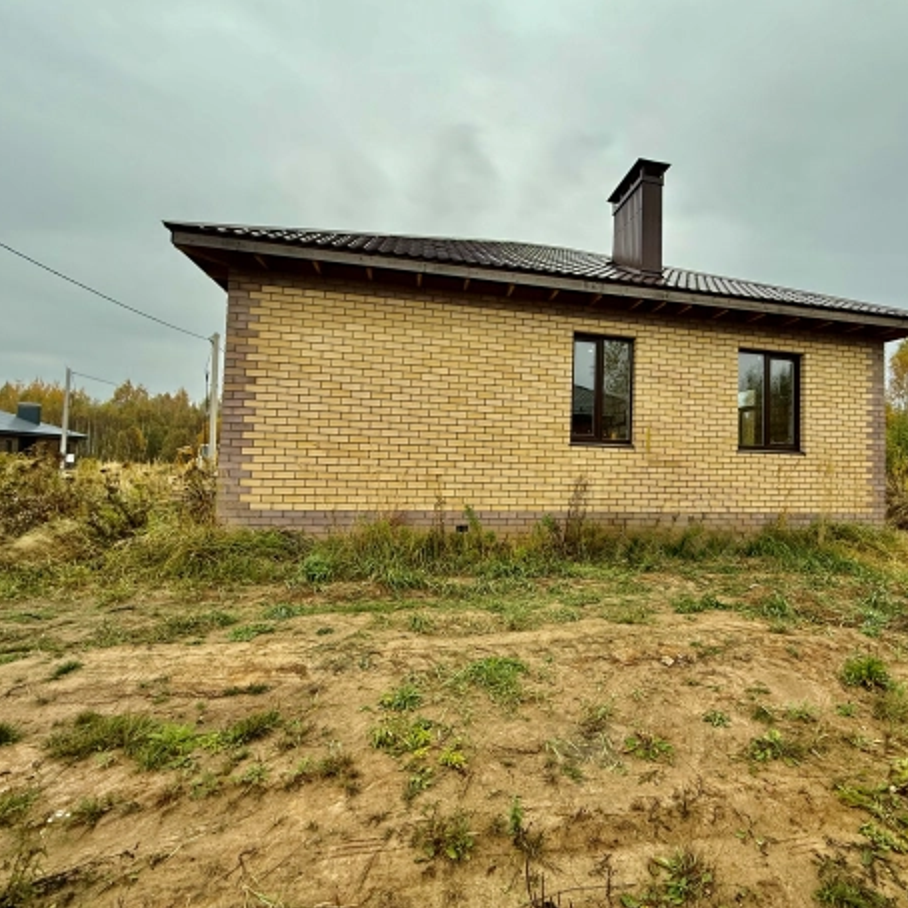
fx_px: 505
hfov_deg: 83.1
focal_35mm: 17
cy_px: 442
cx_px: 538
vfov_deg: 84.0
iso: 64
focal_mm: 2.22
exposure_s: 1/145
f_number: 2.2
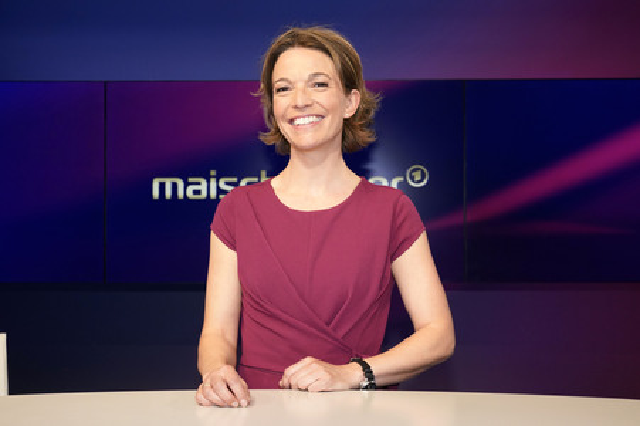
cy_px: 213
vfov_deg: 32.6
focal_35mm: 41
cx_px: 320
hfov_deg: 47.4
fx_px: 728
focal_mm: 41
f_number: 5
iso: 2000
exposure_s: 1/160
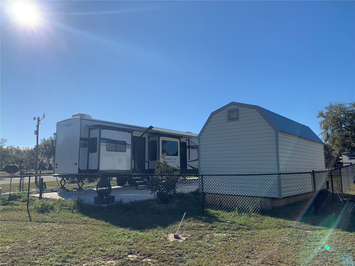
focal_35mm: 26
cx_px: 178
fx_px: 267
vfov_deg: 53.1
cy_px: 133
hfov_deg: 67.3
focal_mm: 4.25
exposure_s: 1/3650
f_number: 1.8
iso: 25
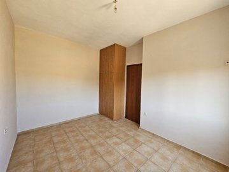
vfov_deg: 89.9
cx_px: 114
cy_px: 86
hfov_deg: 106.2
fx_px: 86
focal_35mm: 13
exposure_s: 1/100
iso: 250
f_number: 2.2
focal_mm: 2.2
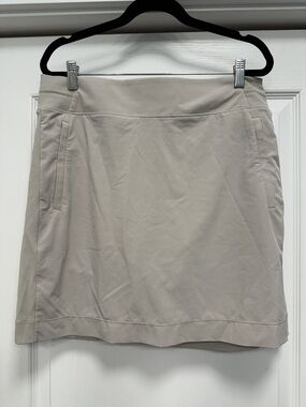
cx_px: 153
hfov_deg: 56.8
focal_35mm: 24
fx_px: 283
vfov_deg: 71.6
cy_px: 204
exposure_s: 1/120
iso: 100
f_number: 1.78
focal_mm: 6.76
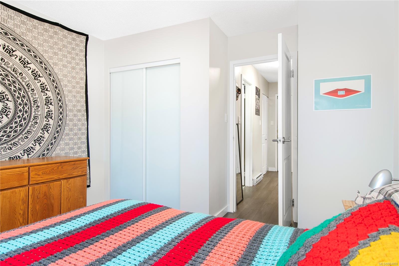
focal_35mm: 21
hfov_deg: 81.2
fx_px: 233
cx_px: 200
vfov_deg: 59.5
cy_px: 133
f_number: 8
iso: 320
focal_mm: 14
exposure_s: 1/4
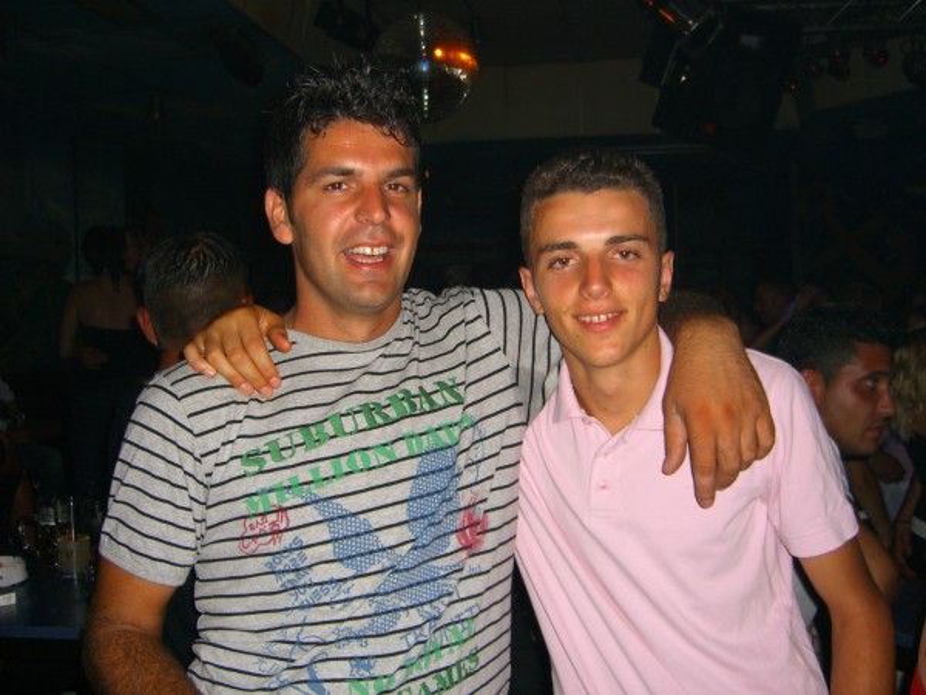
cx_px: 463
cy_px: 348
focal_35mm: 38
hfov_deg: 49.0
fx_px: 1017
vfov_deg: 37.7
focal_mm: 7.9
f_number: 2.8
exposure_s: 1/60
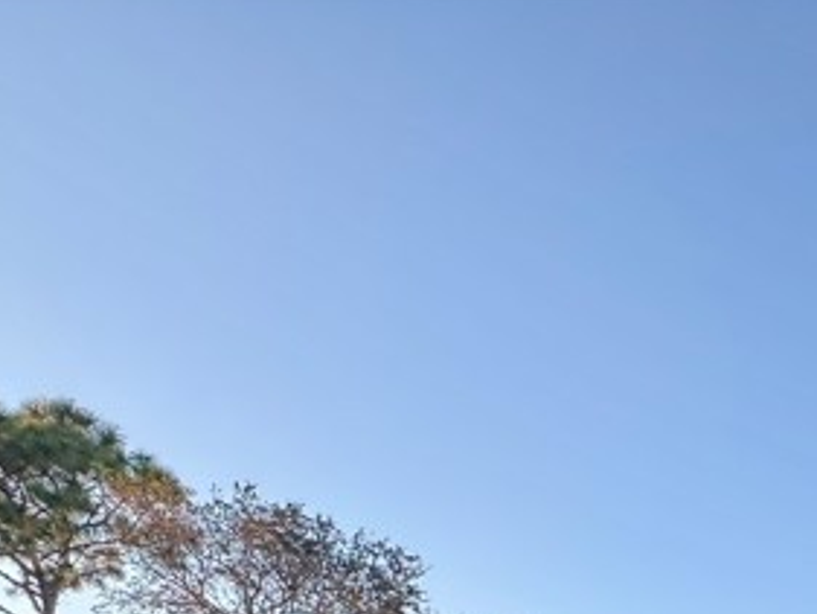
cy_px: 1100
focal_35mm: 51
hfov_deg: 29.1
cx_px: 1105
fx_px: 1204
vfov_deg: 20.4
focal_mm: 2.22
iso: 40
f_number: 2.2
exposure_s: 1/109
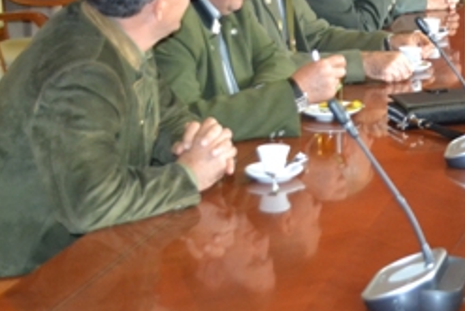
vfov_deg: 12.4
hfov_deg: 17.6
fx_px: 1409
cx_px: 591
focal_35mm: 109
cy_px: -3
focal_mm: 28
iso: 2800
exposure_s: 1/60
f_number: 4.5
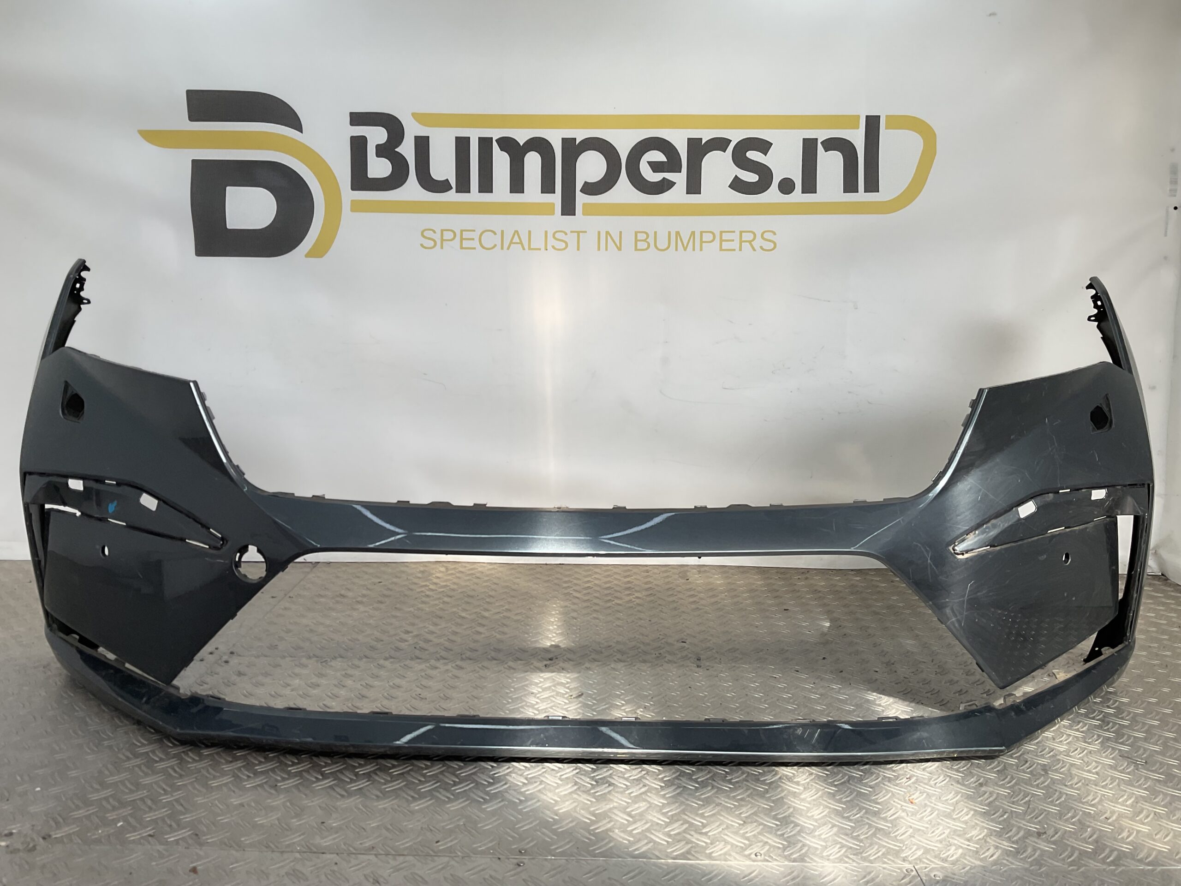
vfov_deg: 48.2
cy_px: 443
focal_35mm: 29
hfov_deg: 61.7
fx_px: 989
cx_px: 590
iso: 16
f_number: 1.8
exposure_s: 1/428
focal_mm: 3
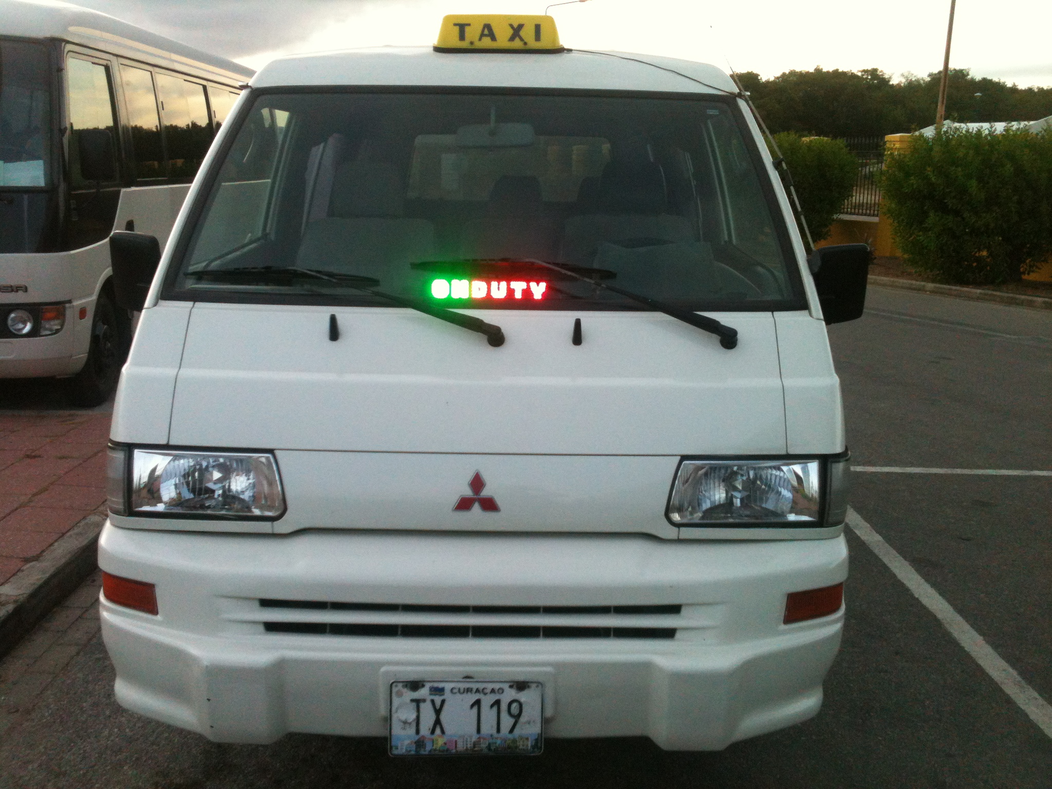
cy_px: 394
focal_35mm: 35
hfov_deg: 52.6
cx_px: 526
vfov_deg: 40.7
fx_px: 1064
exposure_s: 1/120
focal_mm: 3.85
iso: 125
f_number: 2.8
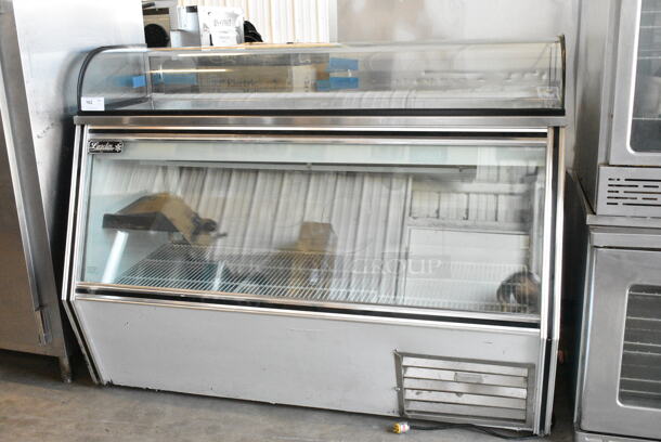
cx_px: 330
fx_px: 662
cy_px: 221
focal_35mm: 36
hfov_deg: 53.1
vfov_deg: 37.0
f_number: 7.1
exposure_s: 1/200
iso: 6400
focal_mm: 24
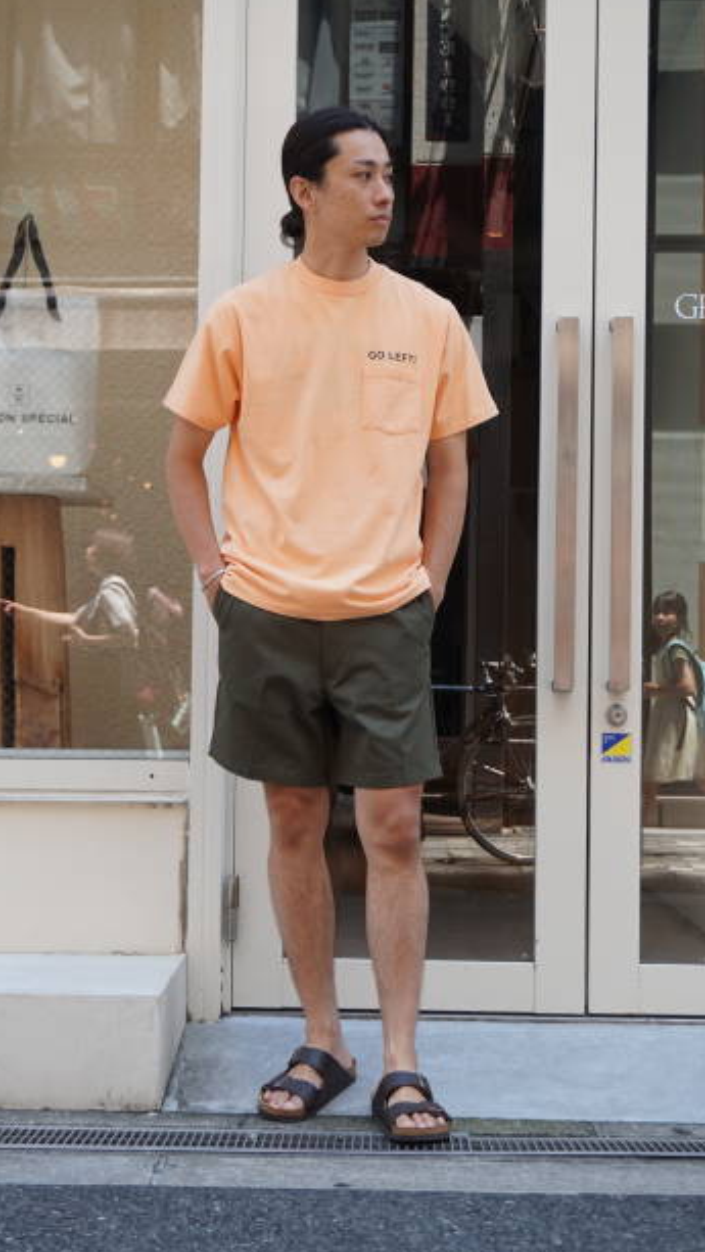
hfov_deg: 20.4
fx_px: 1960
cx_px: 327
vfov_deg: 35.4
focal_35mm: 59
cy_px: 645
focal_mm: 36
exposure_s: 1/160
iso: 125
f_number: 5.6
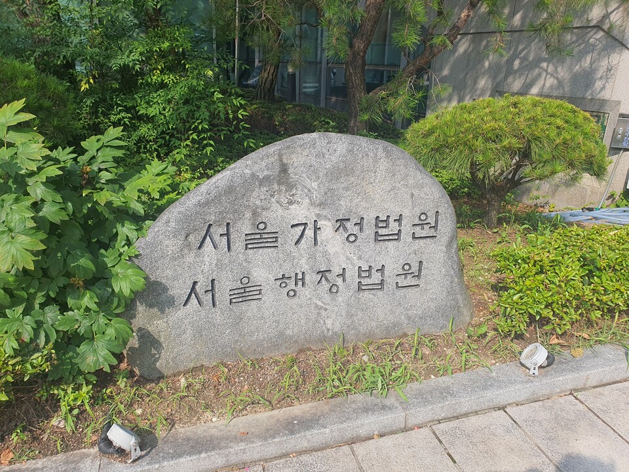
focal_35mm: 26
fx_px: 472
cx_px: 314
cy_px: 236
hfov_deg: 67.3
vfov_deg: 53.1
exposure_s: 1/1248
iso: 50
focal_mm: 4.3
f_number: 2.4
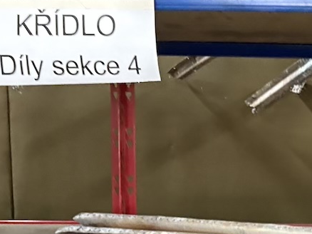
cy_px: 196
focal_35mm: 76
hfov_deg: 22.9
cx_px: 405
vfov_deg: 19.1
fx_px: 685
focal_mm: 5.96
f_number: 1.6
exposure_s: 1/33
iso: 400
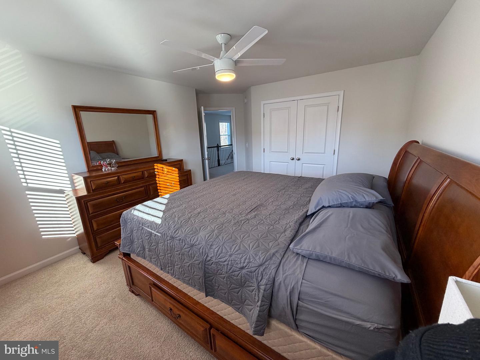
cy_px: 180
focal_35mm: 14
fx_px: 194
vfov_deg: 85.7
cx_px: 240
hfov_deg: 102.1
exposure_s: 1/120
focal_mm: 2.22
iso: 200
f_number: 2.2
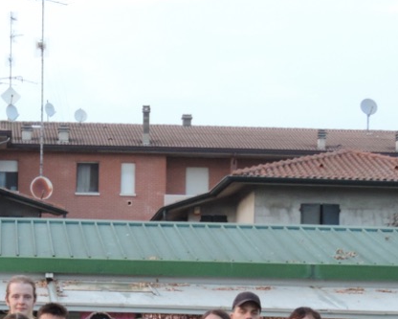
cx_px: 59
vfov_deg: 9.0
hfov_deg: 11.4
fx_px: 1991
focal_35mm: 169
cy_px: 384
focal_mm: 10.7
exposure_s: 1/40
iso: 400
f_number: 3.7
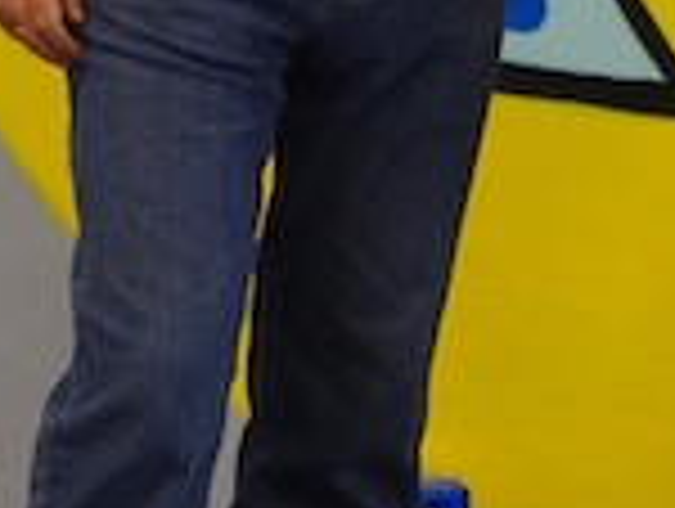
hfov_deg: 5.5
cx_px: 864
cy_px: -252
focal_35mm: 358
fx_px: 6992
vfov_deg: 4.1
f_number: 2.8
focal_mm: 70
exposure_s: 1/80
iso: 1600
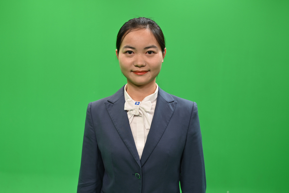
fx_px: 345
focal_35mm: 43
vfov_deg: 31.2
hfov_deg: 45.4
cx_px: 144
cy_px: 96
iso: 360
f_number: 4
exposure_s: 1/250
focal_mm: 43
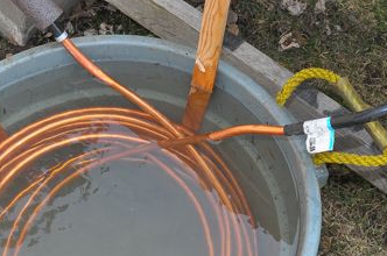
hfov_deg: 25.0
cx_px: 139
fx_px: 869
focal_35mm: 81
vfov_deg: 16.7
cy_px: 202
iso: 400
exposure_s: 1/200
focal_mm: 28
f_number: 8
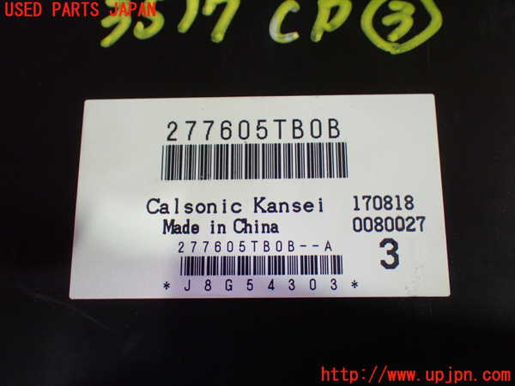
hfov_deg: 40.4
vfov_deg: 30.9
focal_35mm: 47
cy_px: 193
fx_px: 699
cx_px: 258
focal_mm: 8.4
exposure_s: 1/50
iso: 800
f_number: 3.1
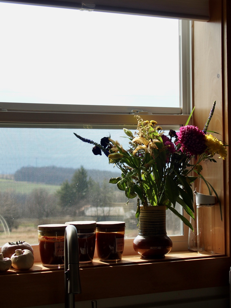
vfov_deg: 25.7
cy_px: 154
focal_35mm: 76
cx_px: 116
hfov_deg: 19.4
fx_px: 676
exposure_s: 1/640
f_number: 2.8
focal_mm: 16.1
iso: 100
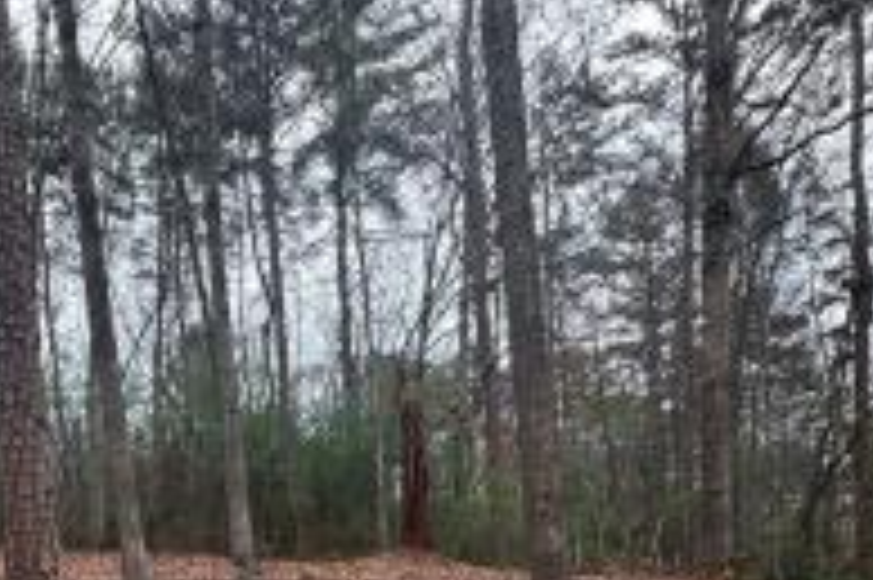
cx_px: 189
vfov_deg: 36.1
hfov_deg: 57.8
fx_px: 727
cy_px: 656
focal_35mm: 30
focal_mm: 2.22
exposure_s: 1/115
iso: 40
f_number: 2.2
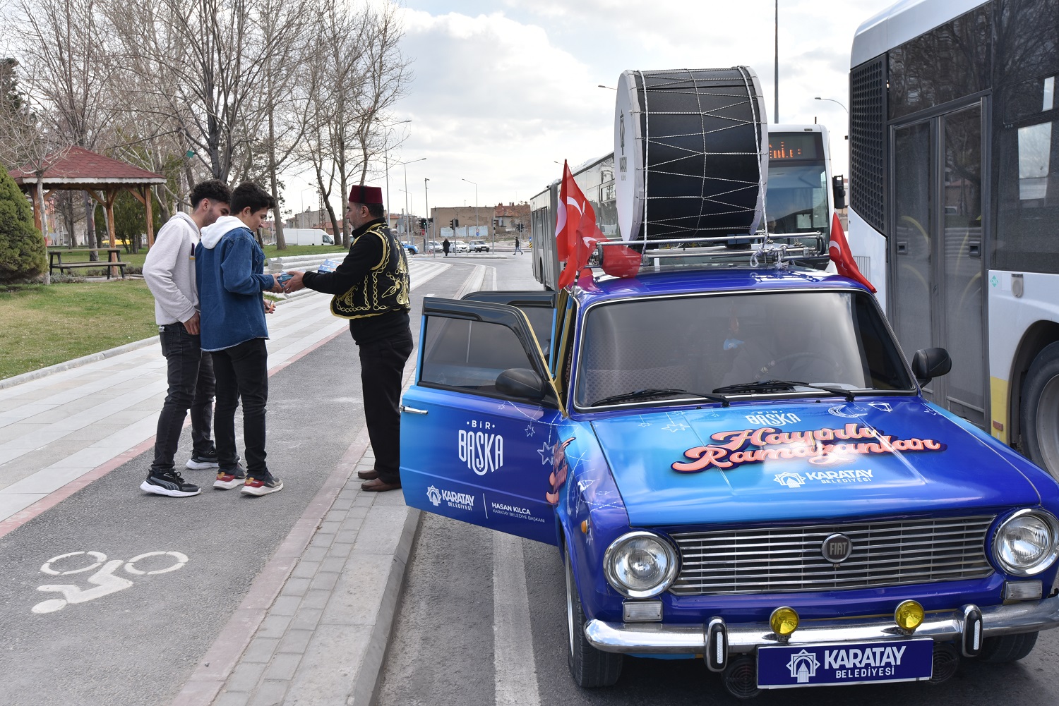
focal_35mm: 32
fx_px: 942
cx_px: 530
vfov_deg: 41.1
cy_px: 353
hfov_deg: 58.7
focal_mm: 32
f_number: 7.1
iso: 160
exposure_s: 1/160
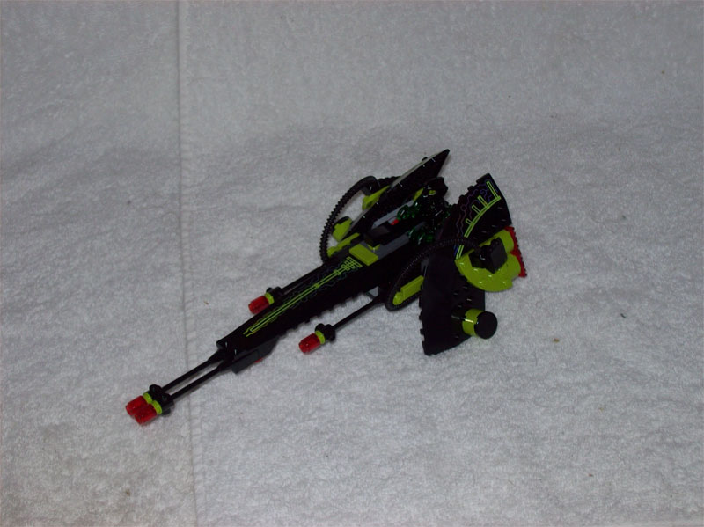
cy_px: 264
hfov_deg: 27.8
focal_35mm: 70
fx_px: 1423
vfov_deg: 21.0
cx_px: 352
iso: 80
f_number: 3.8
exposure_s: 1/97.2
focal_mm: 11.6
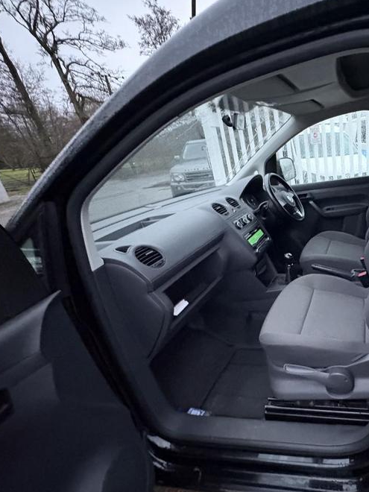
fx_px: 270
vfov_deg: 84.7
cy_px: 247
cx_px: 326
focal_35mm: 19
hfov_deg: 59.4
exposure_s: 1/31
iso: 1000
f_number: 2.2
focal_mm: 2.22
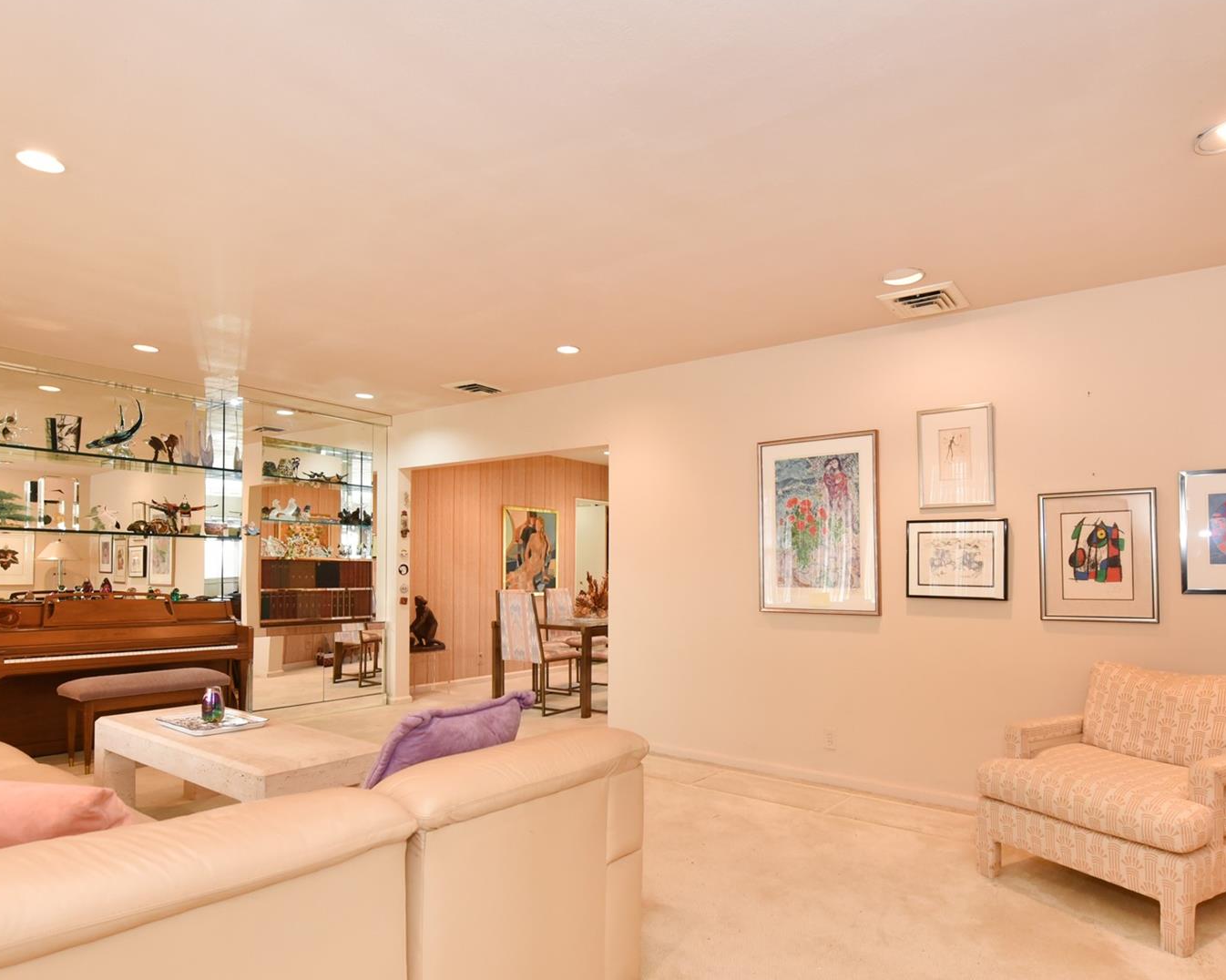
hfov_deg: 80.0
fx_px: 725
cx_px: 692
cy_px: 567
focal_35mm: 20
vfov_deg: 67.7
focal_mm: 14
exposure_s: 1/30
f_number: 6.3
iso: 1600
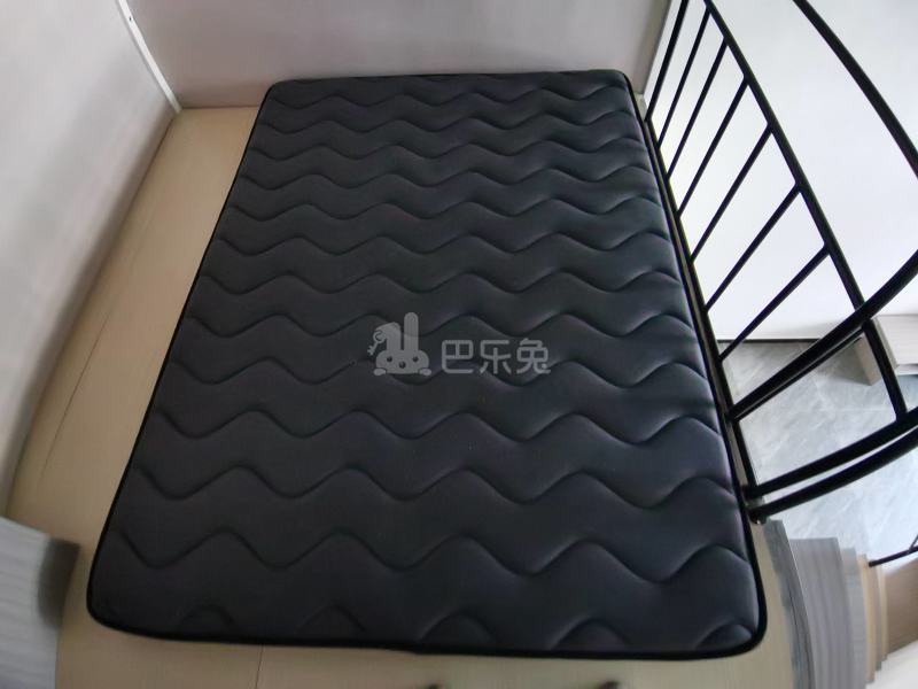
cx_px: 459
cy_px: 344
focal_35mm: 17
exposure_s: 1/25
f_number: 2.4
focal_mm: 1.78
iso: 500
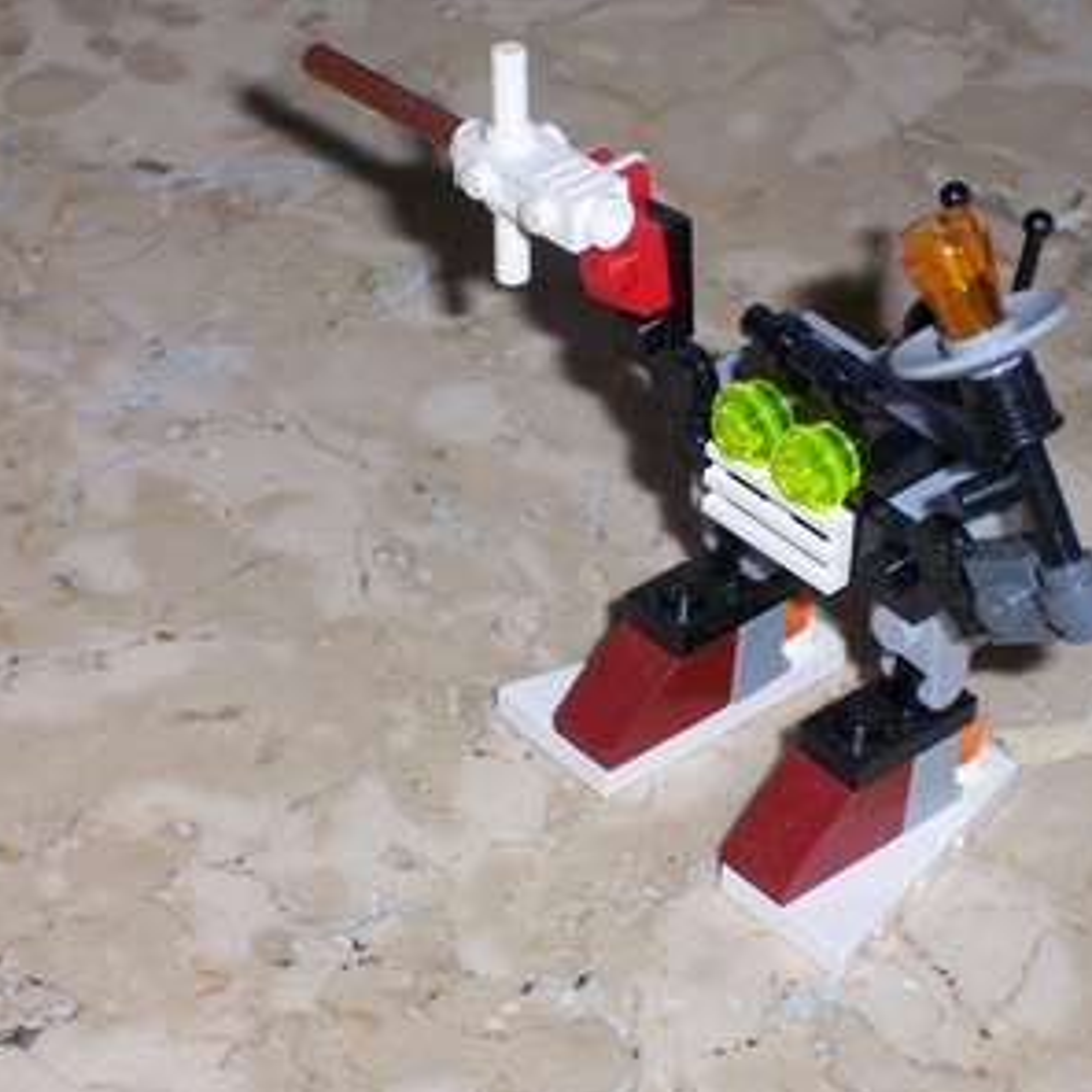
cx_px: 697
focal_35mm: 129
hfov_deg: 13.5
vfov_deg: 13.5
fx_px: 4604
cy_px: 550
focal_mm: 18.6
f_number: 4.8
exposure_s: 1/125
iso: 200
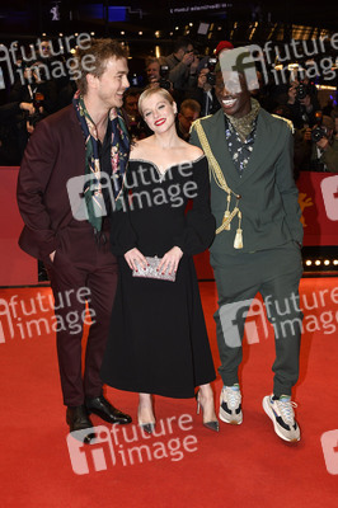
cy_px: 254
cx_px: 169
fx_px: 635
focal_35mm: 45
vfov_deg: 43.6
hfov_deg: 29.8
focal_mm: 30
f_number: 6.3
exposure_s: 1/250
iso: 1000
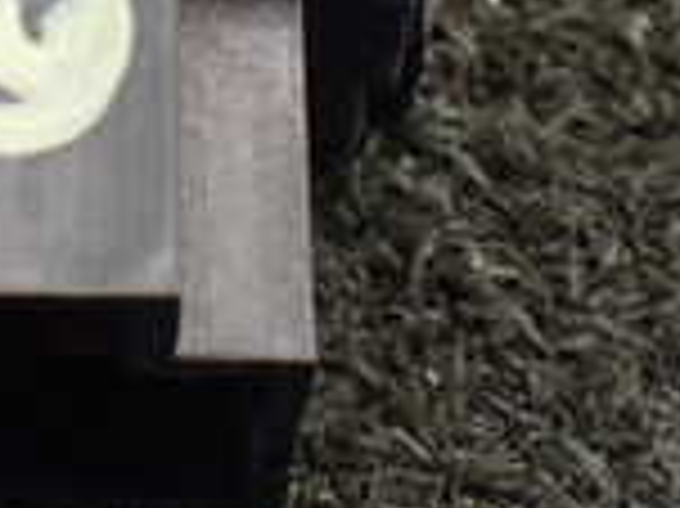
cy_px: -288
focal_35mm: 119
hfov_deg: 16.3
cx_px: 18
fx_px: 2336
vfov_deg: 11.8
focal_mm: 5.4
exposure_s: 1/30
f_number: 2.3
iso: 800
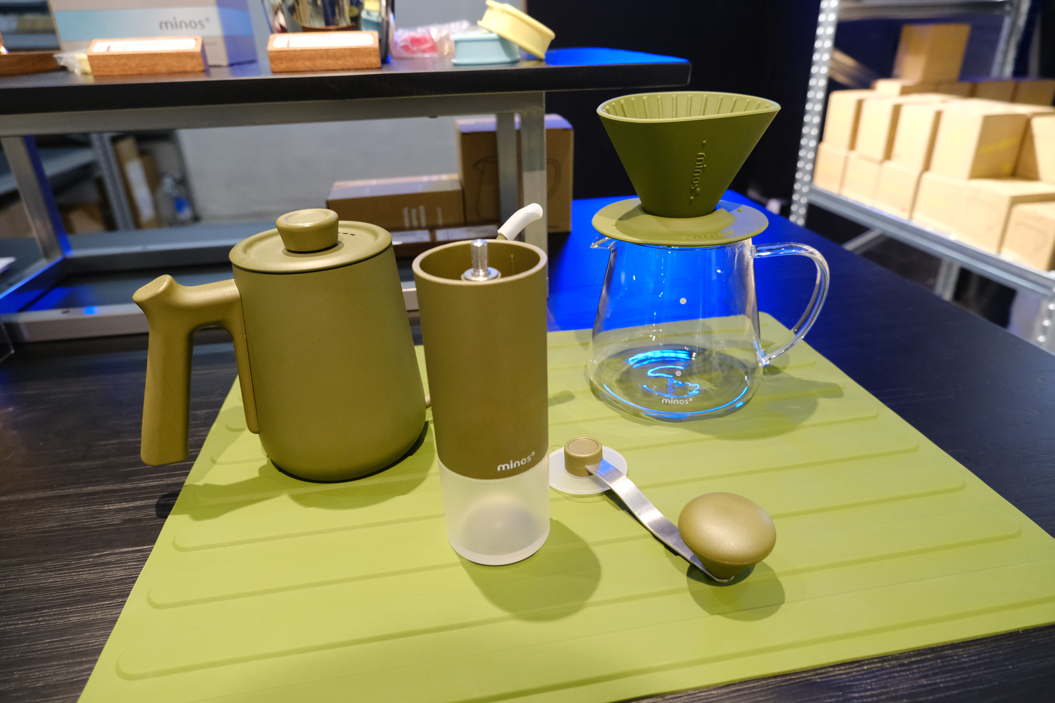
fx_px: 674
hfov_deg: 76.1
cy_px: 352
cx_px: 528
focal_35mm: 23
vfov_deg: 55.1
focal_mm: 15
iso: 2000
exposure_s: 1/75
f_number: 4
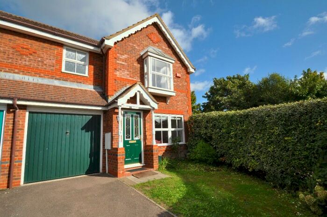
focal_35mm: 17
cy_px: 108
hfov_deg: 92.5
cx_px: 164
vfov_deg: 69.5
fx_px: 157
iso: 200
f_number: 9
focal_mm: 11.5
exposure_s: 1/320
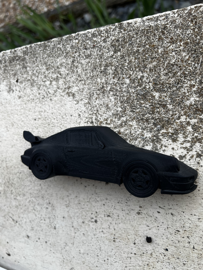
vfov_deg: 67.3
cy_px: 135
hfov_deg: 53.1
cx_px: 102
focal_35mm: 26
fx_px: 203
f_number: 1.5
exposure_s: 1/206
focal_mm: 5.7
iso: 40
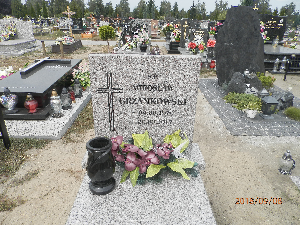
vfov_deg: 54.9
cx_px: 150
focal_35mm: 25
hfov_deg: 69.4
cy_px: 112
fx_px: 217
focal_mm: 4.5
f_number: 3.1
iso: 80
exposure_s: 1/640
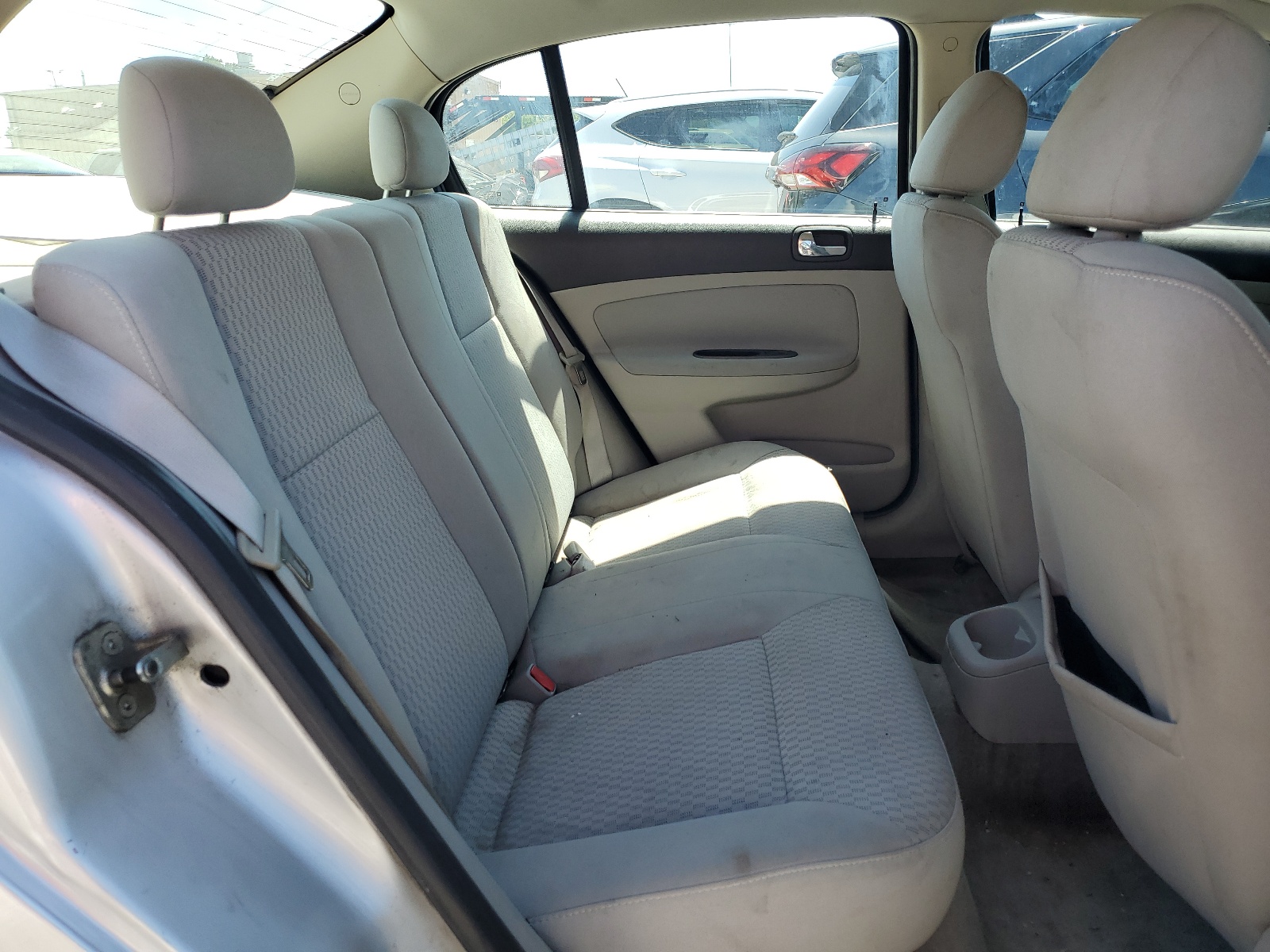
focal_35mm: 26
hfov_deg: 67.3
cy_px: 476
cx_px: 635
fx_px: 954
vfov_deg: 53.1
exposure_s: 1/667
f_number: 1.5
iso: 50
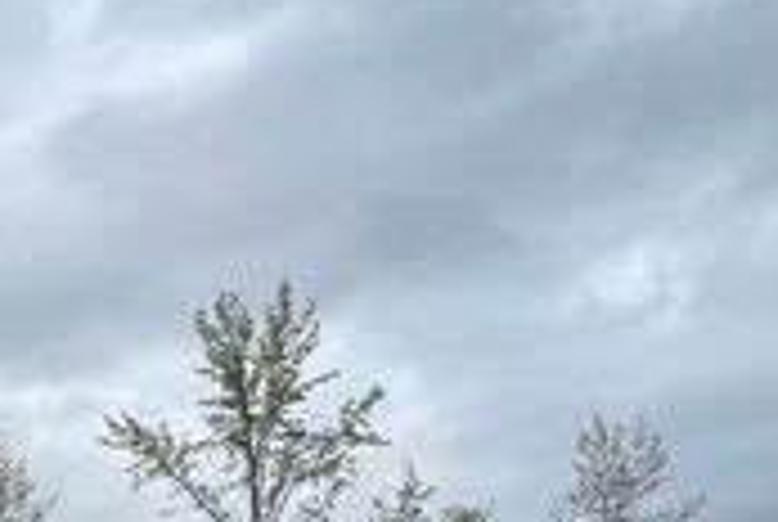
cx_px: -319
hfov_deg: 22.9
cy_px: 745
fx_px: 1624
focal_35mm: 75
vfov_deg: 16.8
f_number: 1.6
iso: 32
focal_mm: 5.1
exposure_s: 1/3663
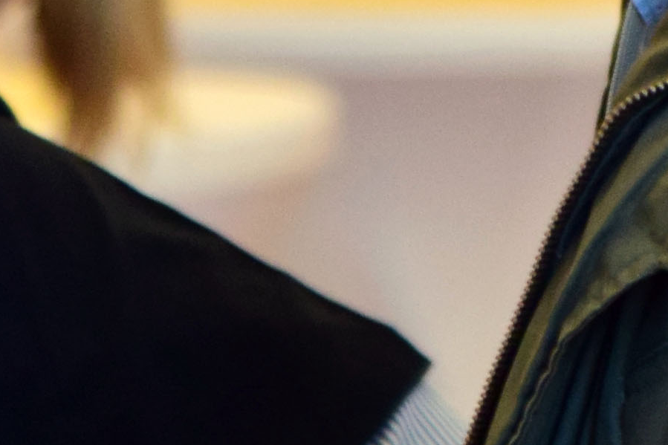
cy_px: -127
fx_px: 13004
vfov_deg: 2.0
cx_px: -473
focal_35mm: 701
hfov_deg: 2.9
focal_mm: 70
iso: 1000
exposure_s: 1/160
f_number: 2.8
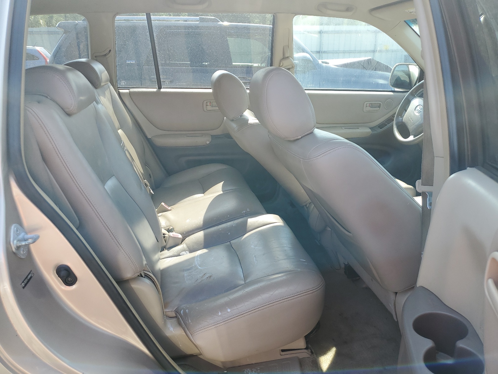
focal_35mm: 26
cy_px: 187
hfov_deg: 67.3
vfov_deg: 53.1
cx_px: 249
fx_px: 374
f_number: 1.5
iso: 50
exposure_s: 1/370
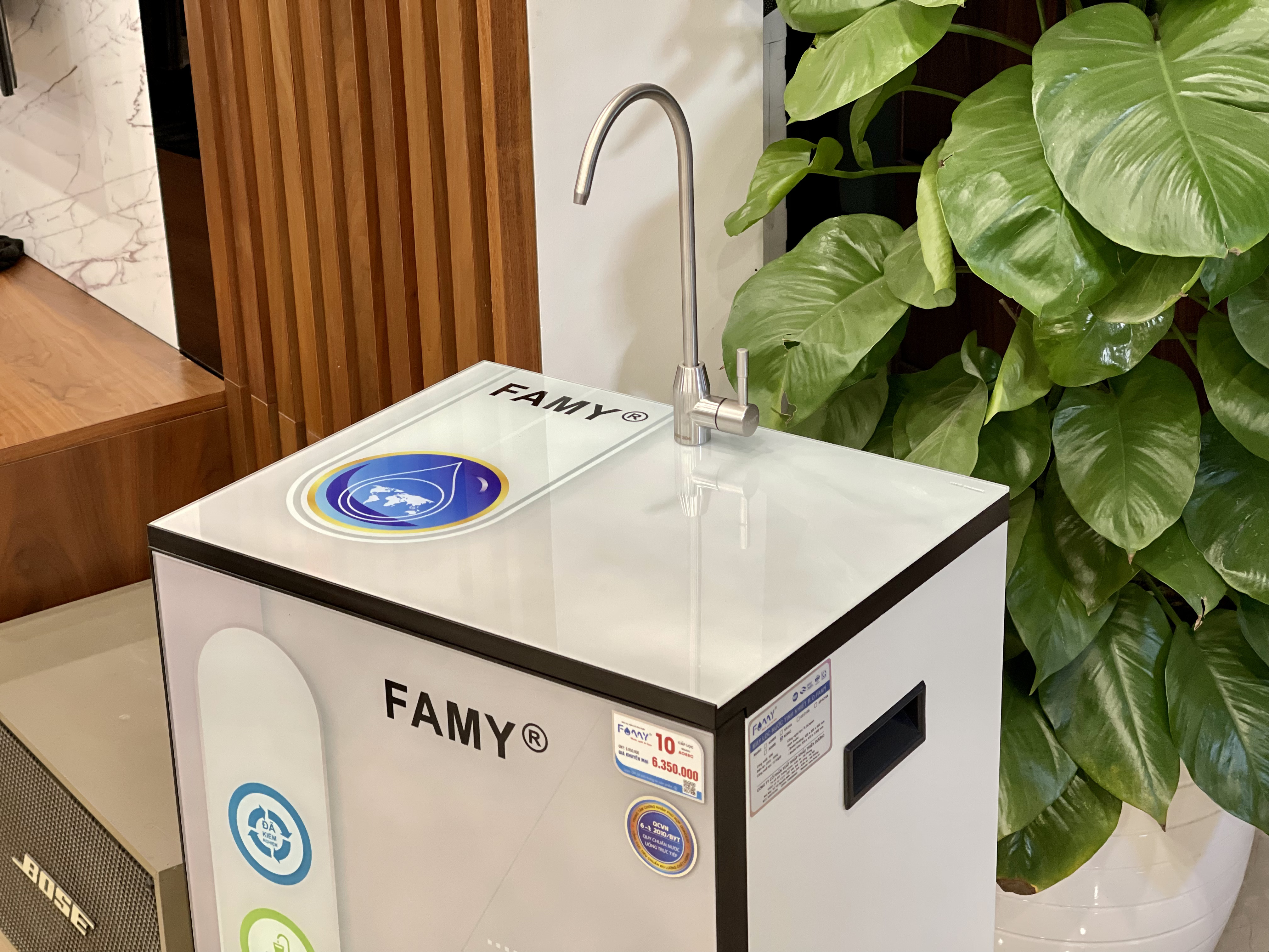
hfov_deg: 30.3
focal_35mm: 64
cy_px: 476
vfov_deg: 22.9
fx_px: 2346
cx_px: 634
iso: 160
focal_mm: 7.5
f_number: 2.2
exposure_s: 1/33
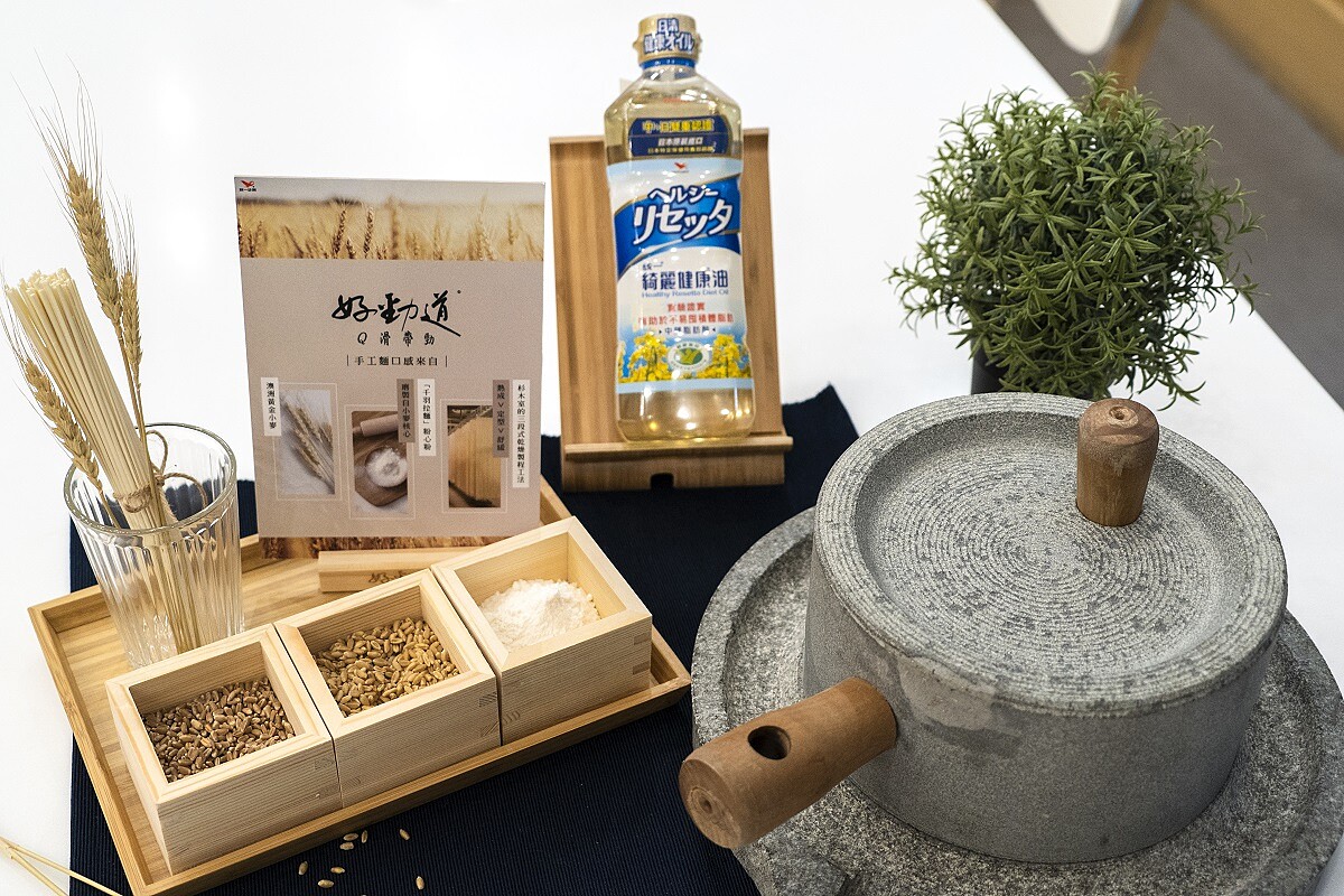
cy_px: 448
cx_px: 672
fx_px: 1493
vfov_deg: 33.4
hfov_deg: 48.5
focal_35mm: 40
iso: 2500
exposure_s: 1/125
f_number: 4.5
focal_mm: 40
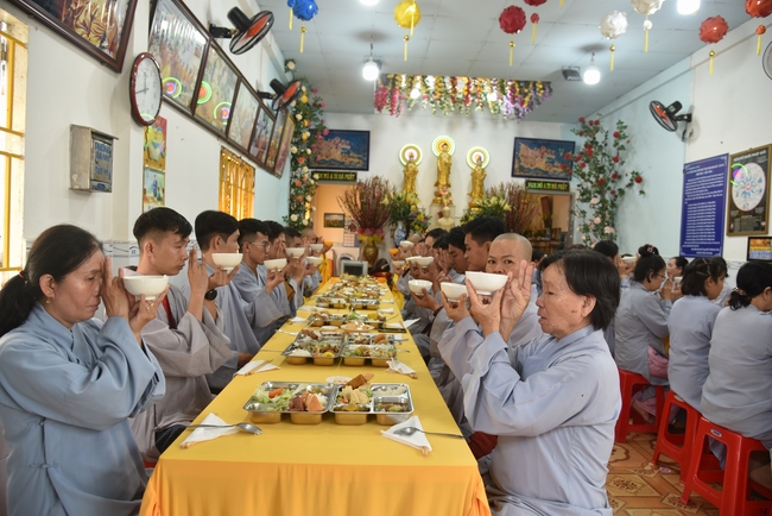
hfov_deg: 73.7
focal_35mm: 24
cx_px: 386
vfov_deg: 53.2
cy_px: 258
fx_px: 515
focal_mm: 24
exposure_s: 1/60
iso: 400
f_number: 4
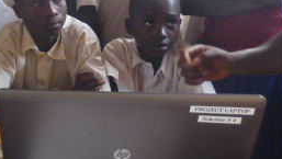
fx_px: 486
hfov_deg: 30.2
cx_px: 4
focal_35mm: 65
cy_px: 50
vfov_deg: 18.5
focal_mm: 4.3
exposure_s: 1/50
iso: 400
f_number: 3.3
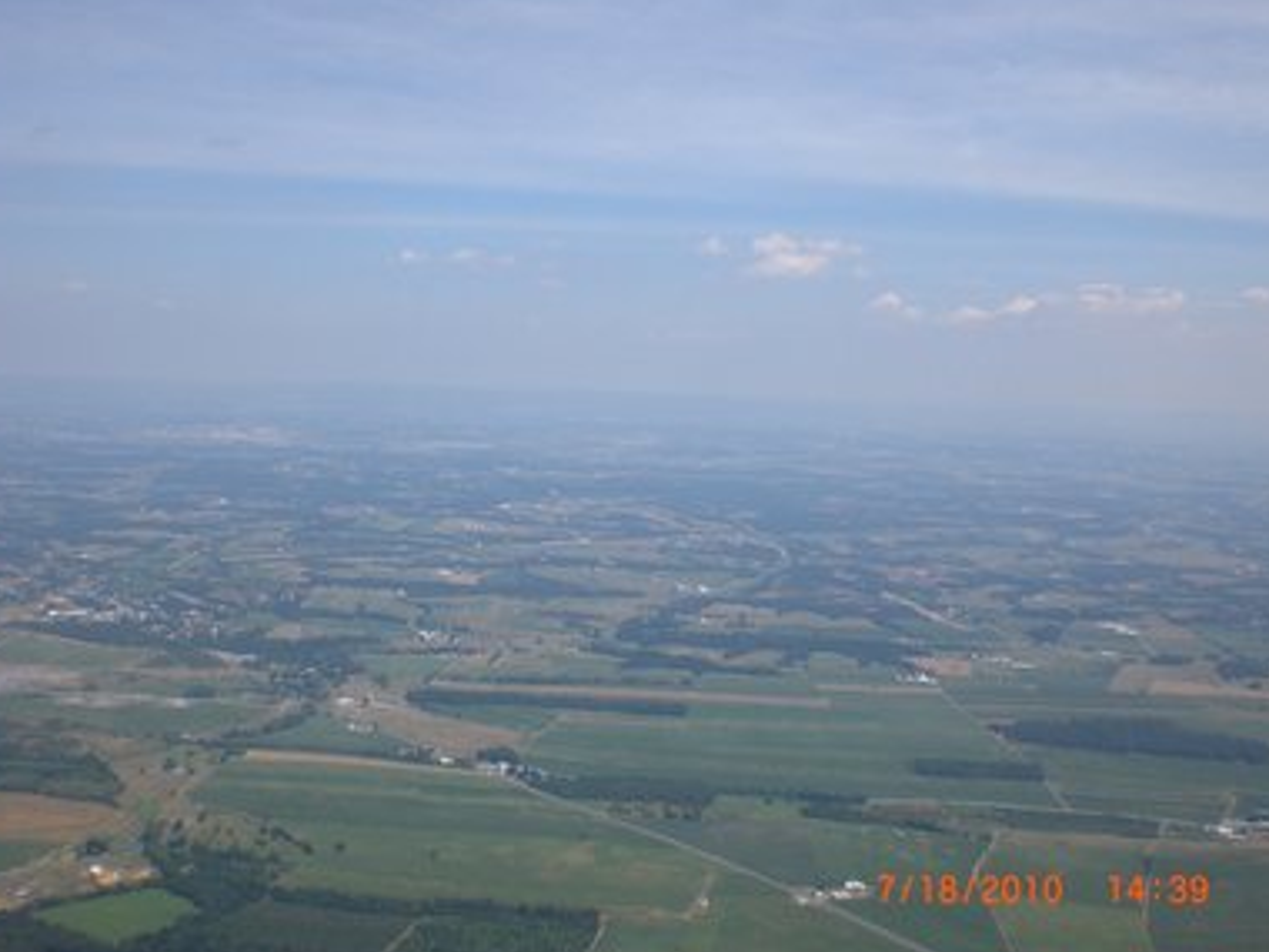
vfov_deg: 36.0
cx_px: 621
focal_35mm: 40
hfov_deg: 46.8
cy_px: 491
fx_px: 1466
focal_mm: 6.3
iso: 50
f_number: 4.4
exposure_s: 1/640
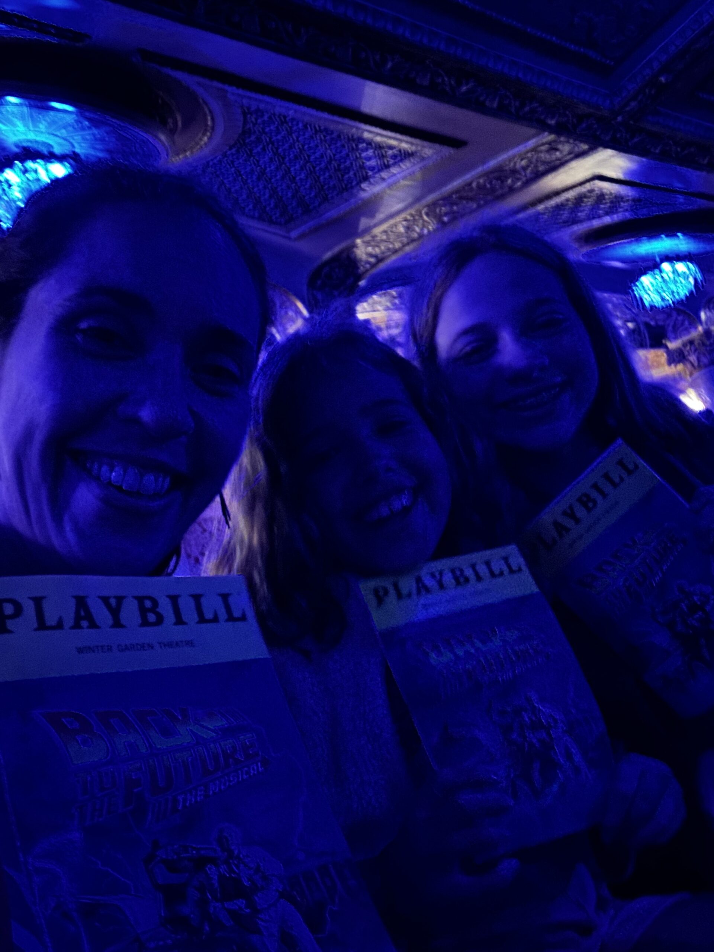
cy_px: 476
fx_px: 825
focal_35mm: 30
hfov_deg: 46.8
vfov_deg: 60.0
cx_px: 357
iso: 2000
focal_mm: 2.69
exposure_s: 1/15
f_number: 1.9
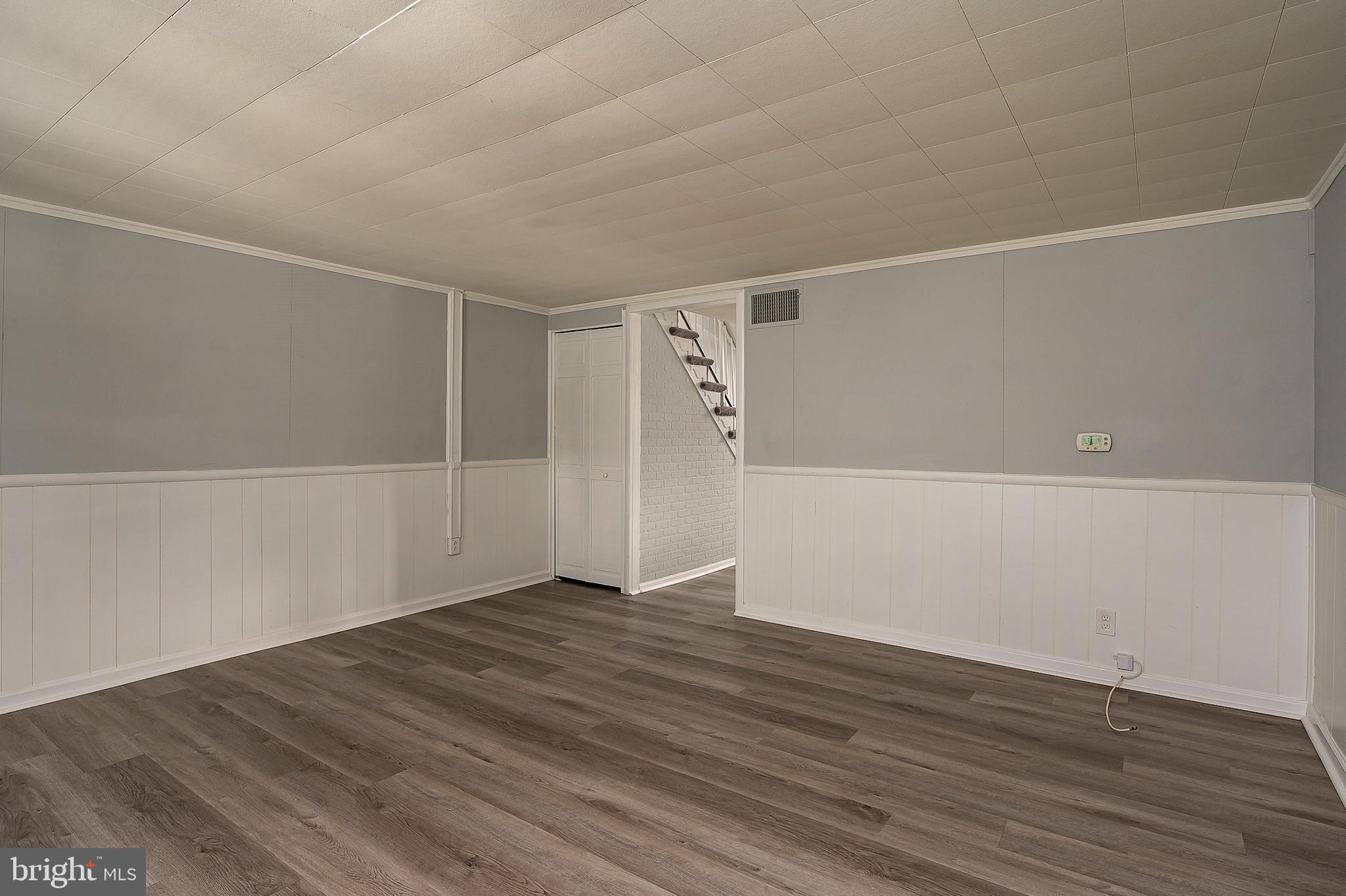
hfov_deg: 91.6
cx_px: 673
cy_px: 448
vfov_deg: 68.8
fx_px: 654
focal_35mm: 18
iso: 400
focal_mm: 17.5
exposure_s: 1/8
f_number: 9
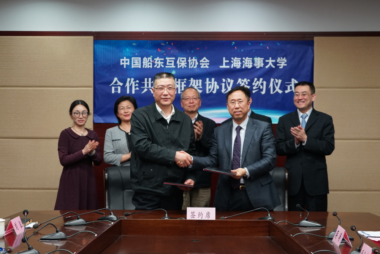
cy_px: 127
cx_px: 190
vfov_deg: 18.9
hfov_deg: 28.1
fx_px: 760
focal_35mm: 72
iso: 1600
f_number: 5.6
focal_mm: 72
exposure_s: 1/30
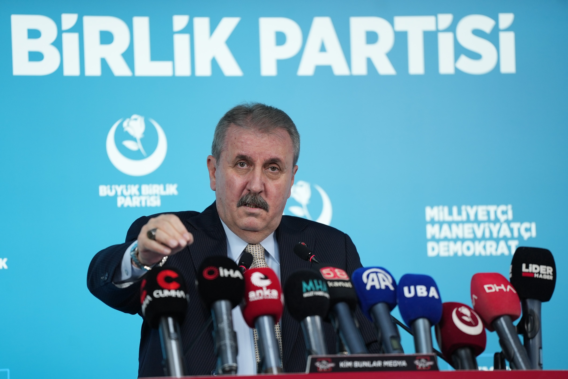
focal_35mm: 200
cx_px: 284
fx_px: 3157
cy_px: 190
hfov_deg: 10.3
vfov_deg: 6.9
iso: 640
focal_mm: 200
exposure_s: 1/320
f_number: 2.8
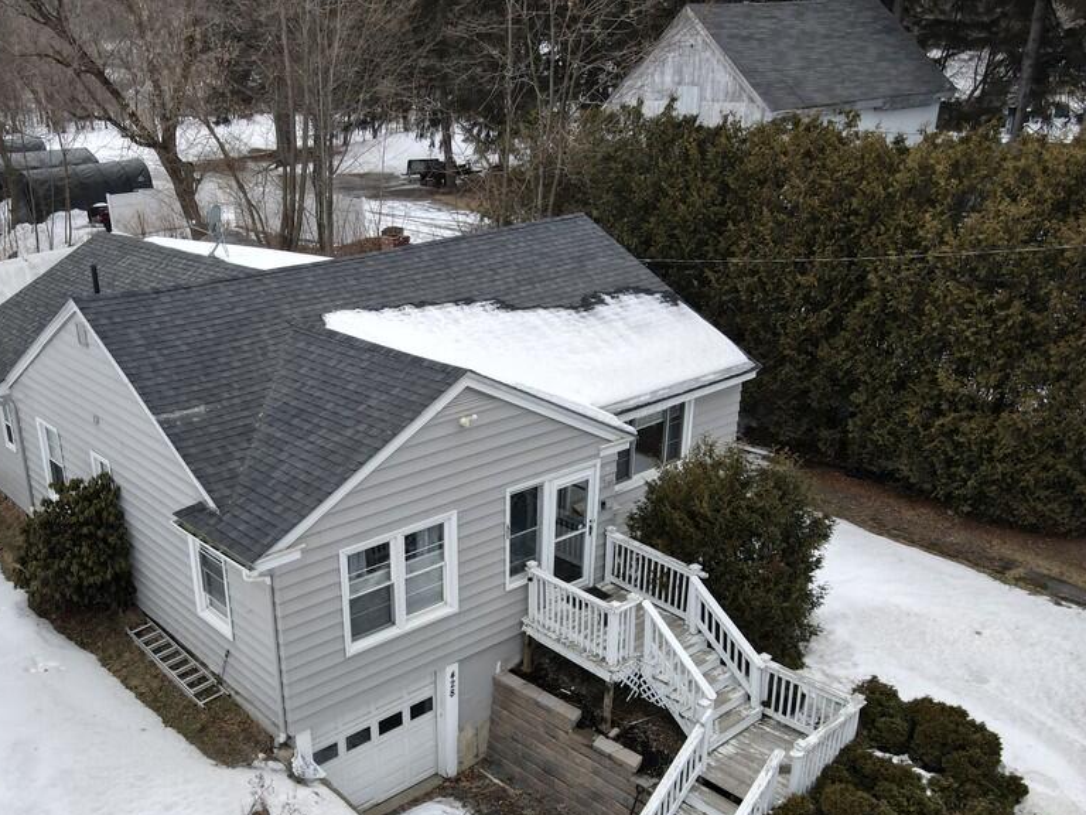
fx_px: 1004
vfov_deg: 43.6
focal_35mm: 32
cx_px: 387
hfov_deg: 55.9
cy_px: 539
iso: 100
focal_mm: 4.5
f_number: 2.8
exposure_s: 1/500
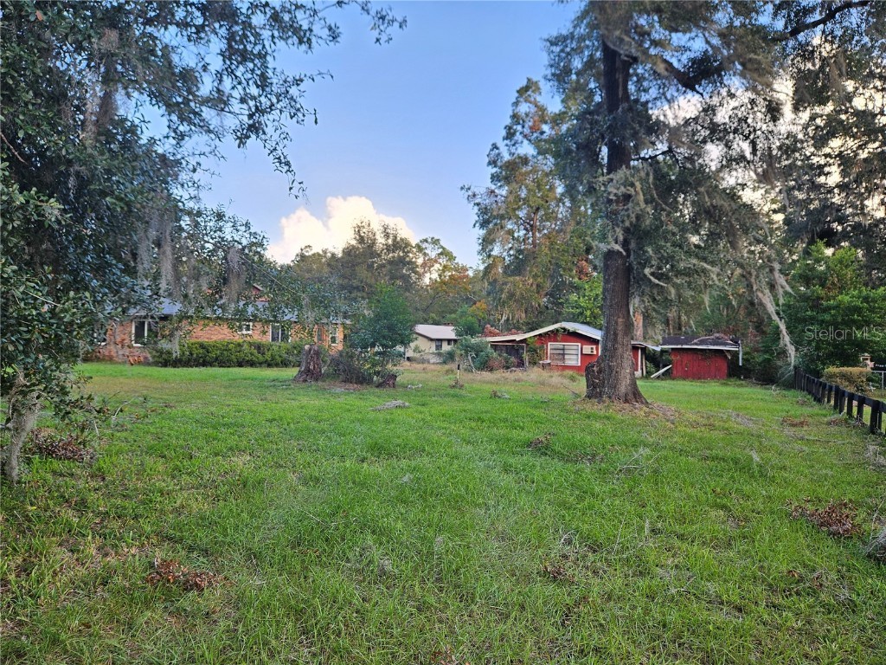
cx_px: 443
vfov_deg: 58.9
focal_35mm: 23
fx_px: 589
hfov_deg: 73.9
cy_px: 332
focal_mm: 5.4
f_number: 1.8
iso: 25
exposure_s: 1/152
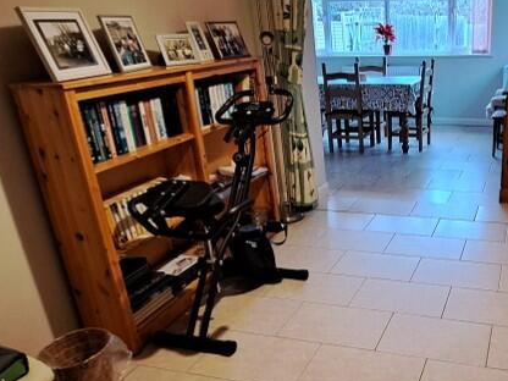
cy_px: 211
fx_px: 470
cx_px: 401
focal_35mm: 32
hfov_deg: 53.4
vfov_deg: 44.1
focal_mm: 1.74
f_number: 2.2
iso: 250
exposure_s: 1/25
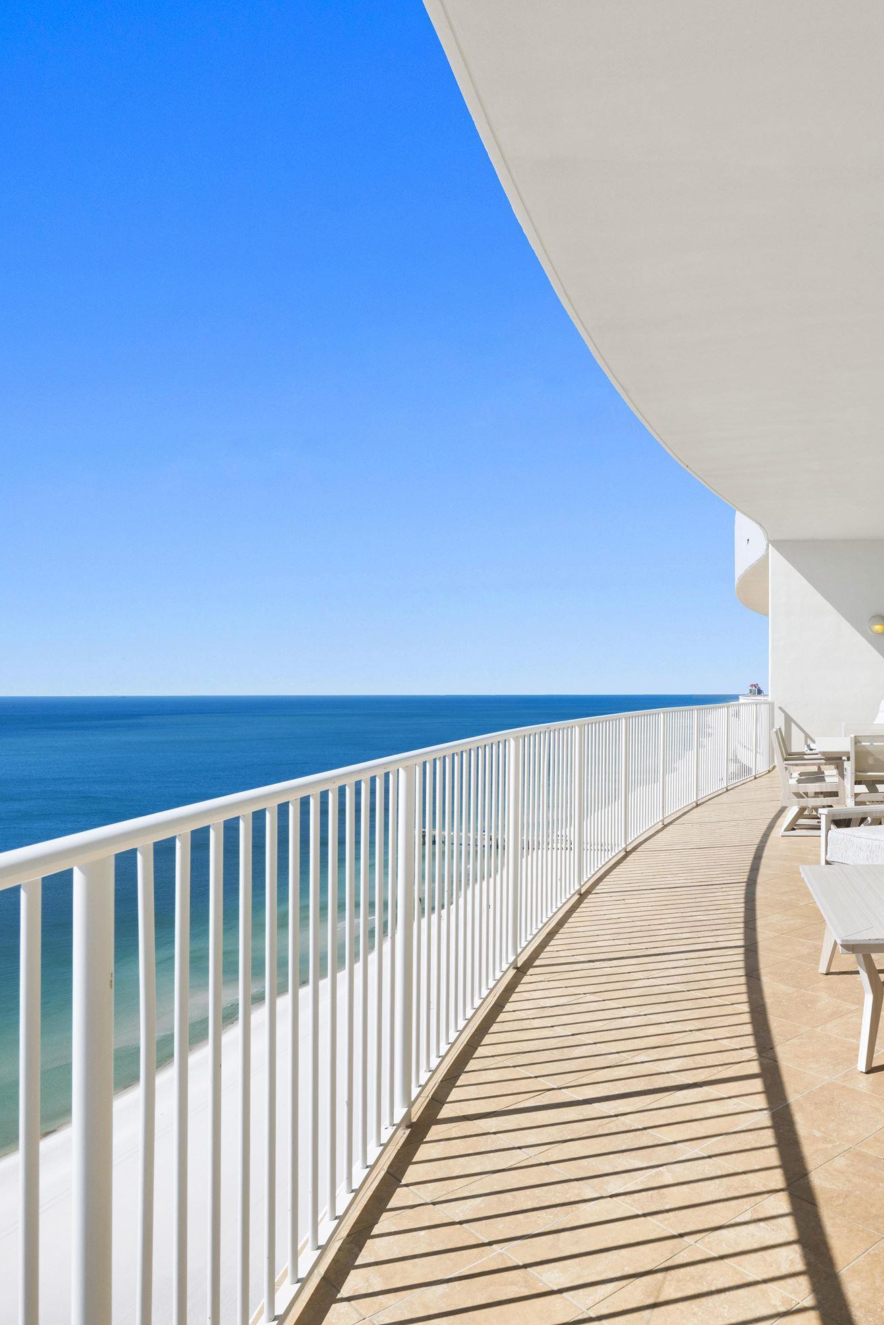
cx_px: 718
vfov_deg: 71.5
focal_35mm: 25
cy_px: 681
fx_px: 921
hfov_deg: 48.2
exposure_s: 1/800
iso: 400
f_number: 11
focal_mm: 16
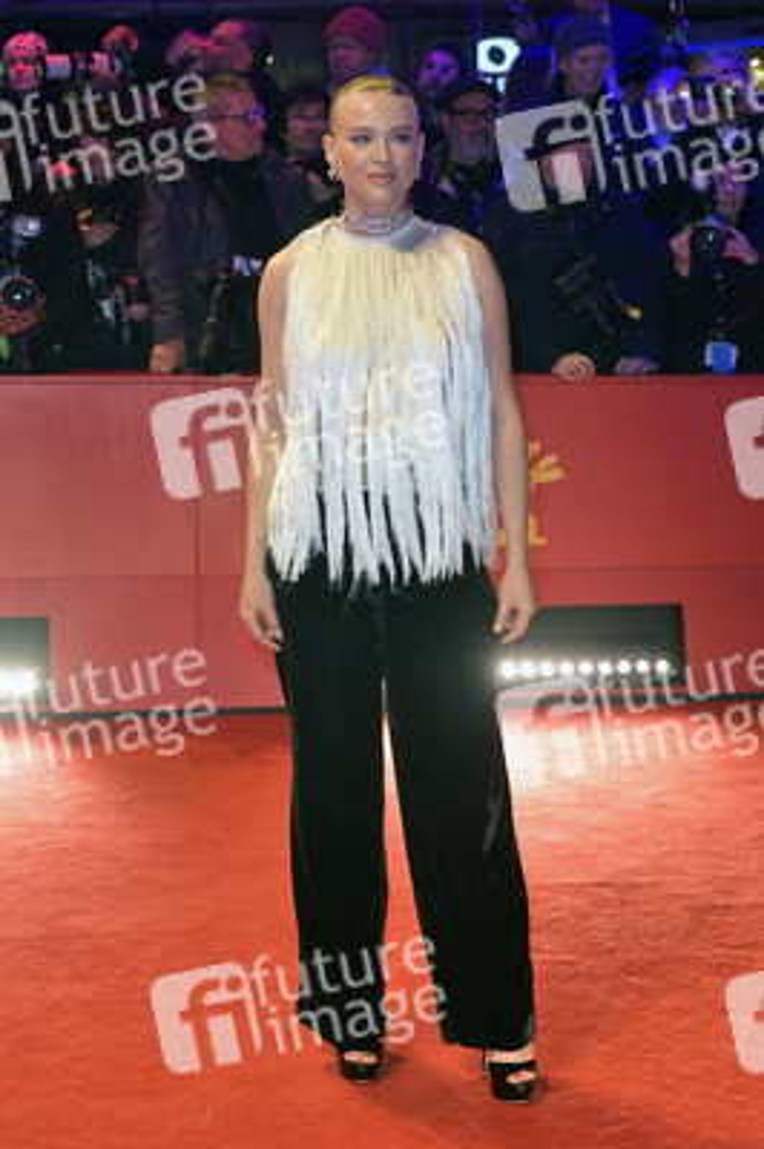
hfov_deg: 26.9
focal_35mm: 50
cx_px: 382
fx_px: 1594
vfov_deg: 39.6
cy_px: 574
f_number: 5.6
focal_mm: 50
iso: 1600
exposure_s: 1/200
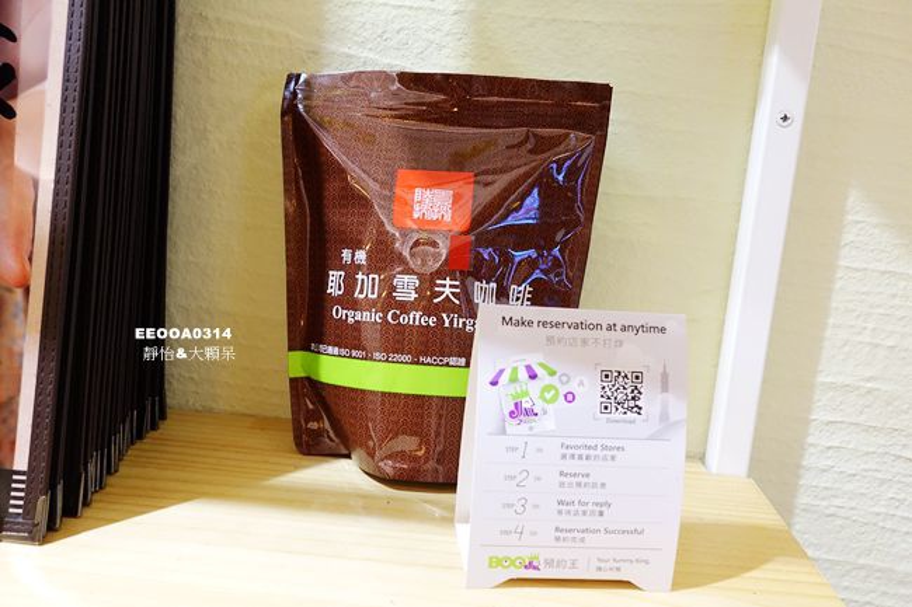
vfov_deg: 42.3
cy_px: 304
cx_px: 456
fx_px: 785
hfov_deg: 60.3
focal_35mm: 31
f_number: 4.5
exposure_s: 1/25
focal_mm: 11.22
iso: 800
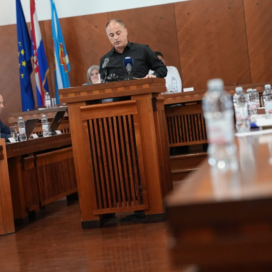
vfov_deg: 17.2
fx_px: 898
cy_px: 128
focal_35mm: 101
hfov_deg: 17.2
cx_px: 126
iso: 1250
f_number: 2.5
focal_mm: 70
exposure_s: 1/160
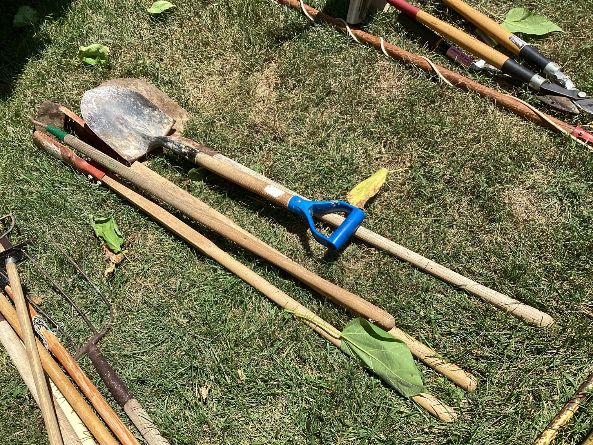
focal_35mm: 31
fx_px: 531
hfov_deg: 58.3
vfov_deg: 45.4
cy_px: 222
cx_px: 296
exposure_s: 1/981
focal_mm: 3.3
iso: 25
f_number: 2.4
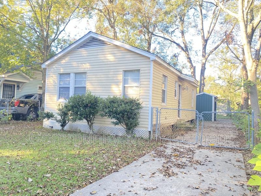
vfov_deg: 53.1
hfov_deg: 67.3
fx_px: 196
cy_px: 98
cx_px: 130
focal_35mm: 26
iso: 64
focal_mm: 4.25
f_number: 1.8
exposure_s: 1/121
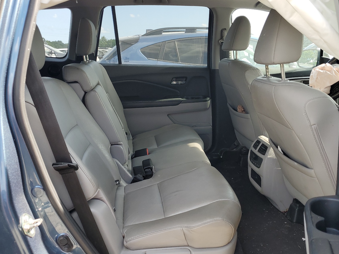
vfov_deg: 45.4
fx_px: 304
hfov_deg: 58.2
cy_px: 135
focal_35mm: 31
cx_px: 189
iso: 50
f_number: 1.5
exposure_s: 1/357
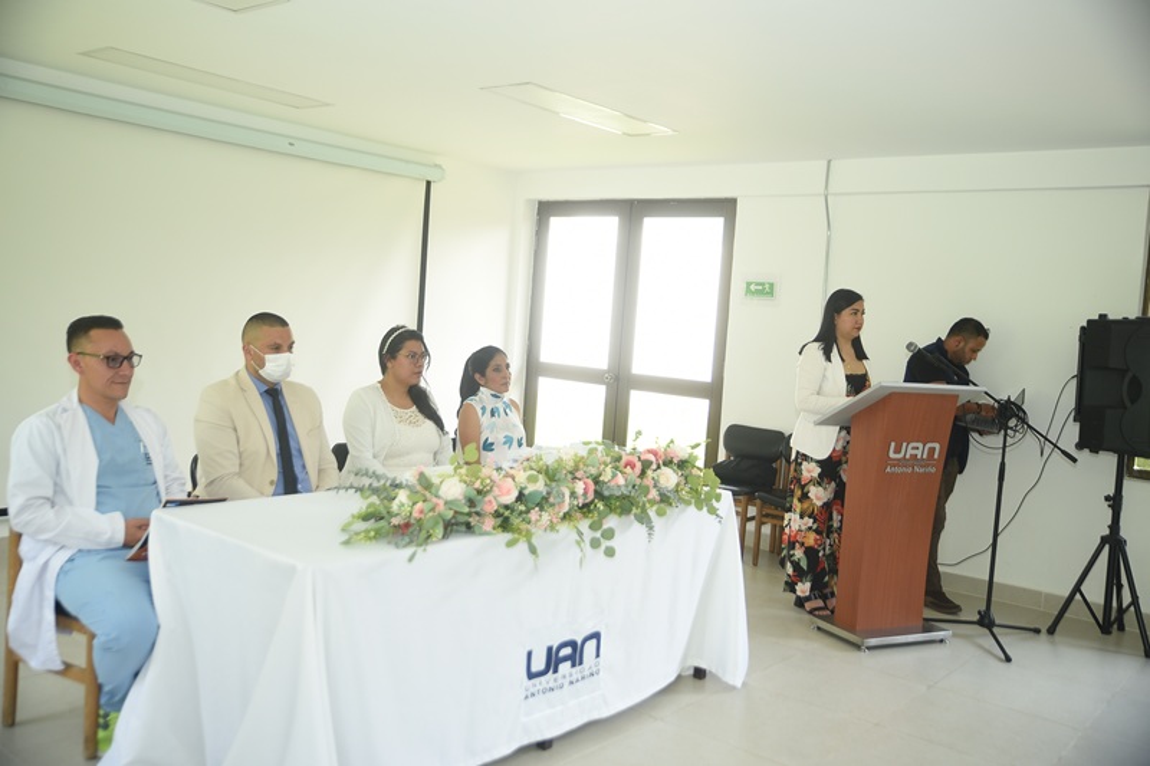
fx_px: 1086
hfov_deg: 55.8
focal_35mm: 34
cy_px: 383
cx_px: 575
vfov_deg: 38.9
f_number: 2.8
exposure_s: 1/160
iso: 400
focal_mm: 34
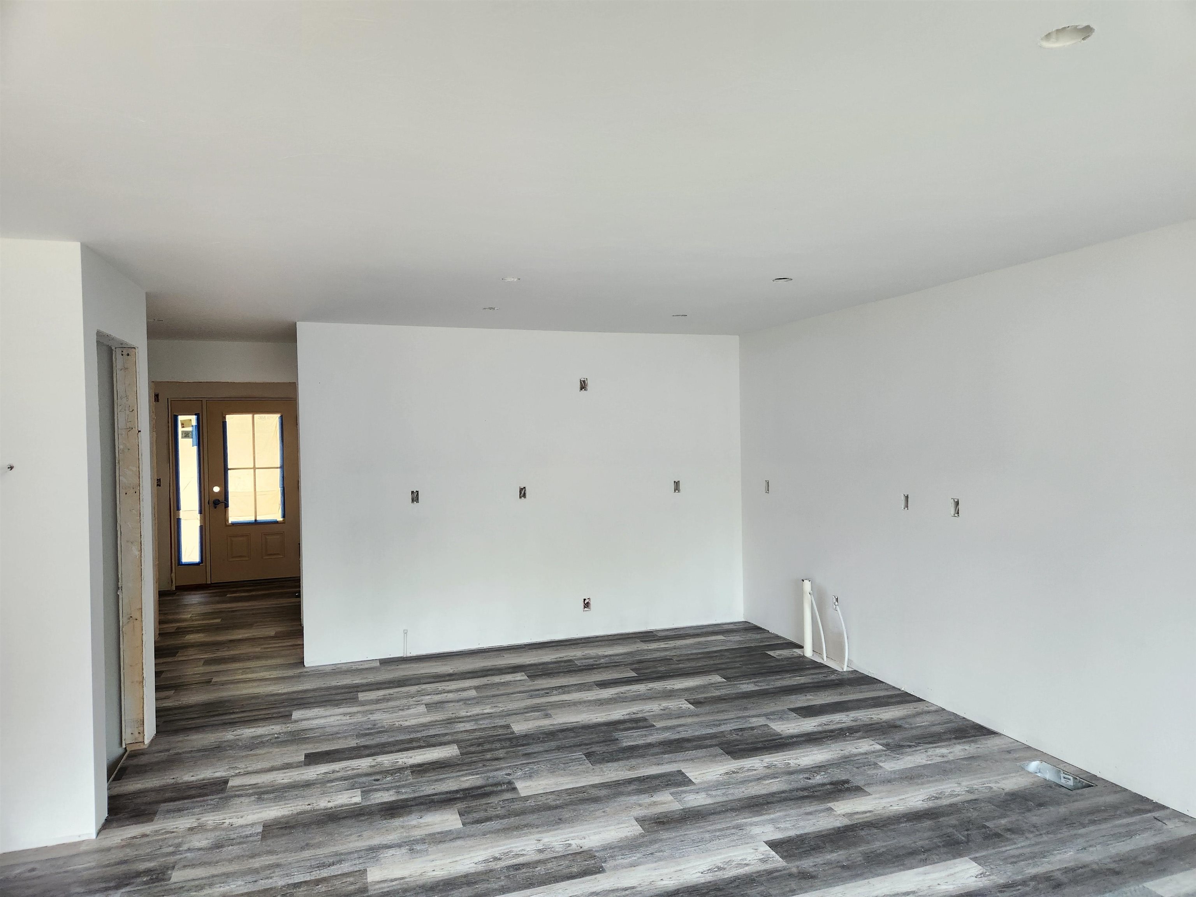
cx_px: 598
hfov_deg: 73.9
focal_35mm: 23
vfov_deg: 58.9
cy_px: 448
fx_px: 795
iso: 200
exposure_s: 1/180
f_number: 1.8
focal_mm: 5.4
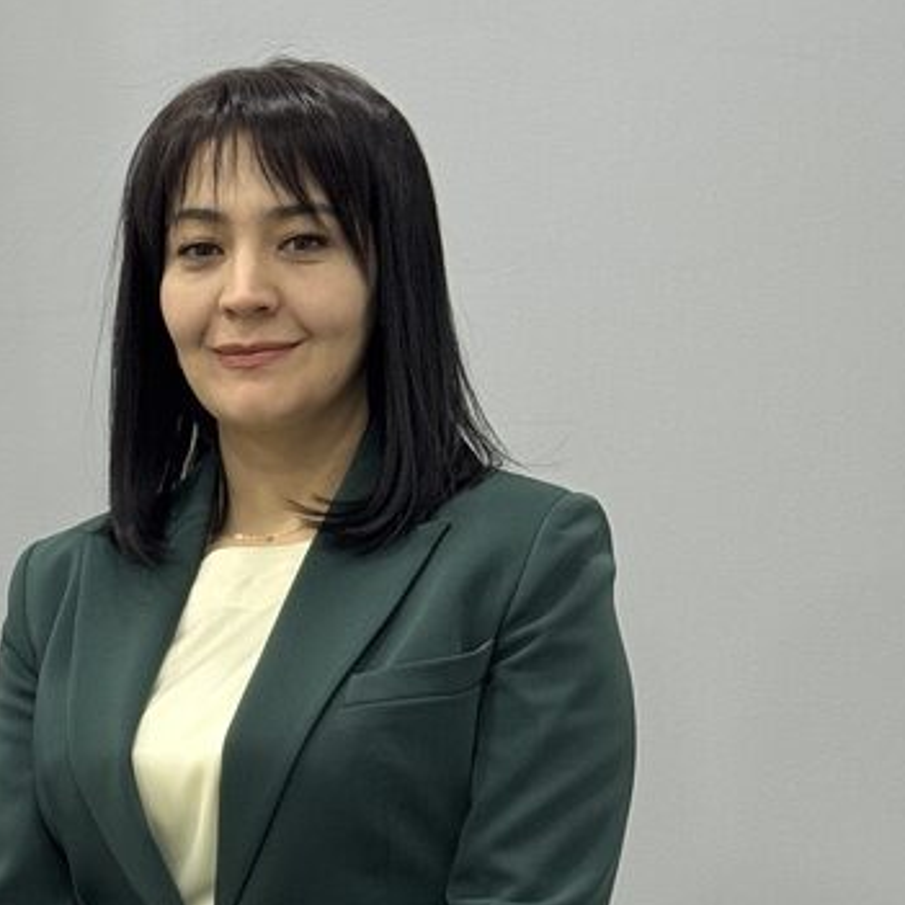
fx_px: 3579
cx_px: 34
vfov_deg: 14.3
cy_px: 812
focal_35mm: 121
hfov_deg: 14.2
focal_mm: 6.76
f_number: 1.78
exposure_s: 1/50
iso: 100
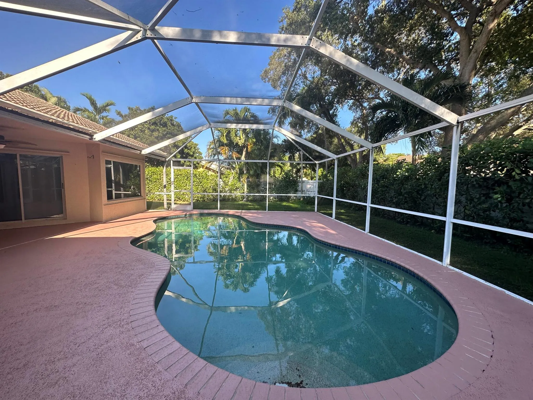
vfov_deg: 85.7
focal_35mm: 14
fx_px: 216
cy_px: 200
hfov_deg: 102.1
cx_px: 266
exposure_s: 1/224
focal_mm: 2.22
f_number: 2.2
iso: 40
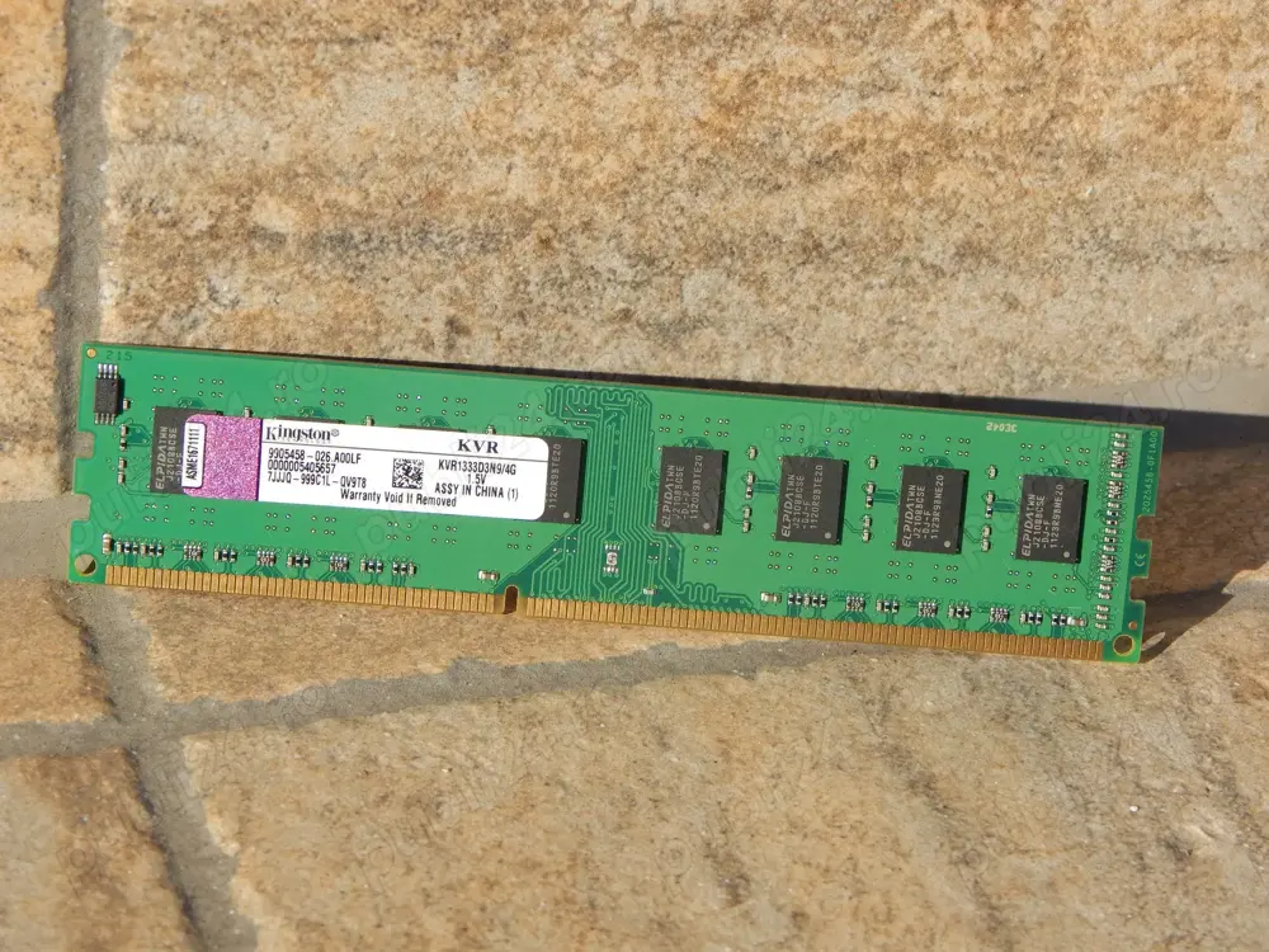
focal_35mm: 104
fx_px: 3813
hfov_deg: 18.9
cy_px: 476
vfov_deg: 14.2
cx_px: 634
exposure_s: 1/1000
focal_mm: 18.7
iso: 125
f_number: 4.5
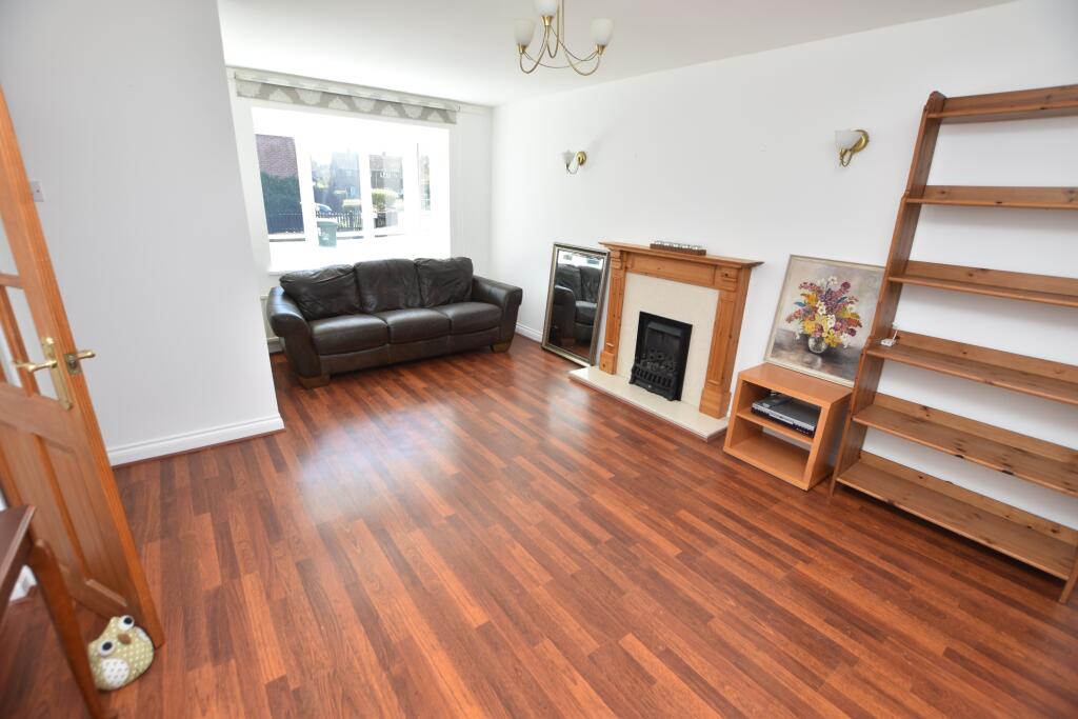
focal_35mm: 15
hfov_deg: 100.4
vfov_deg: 77.3
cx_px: 539
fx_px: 449
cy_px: 360
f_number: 4.5
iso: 100
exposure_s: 1/80
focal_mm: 10
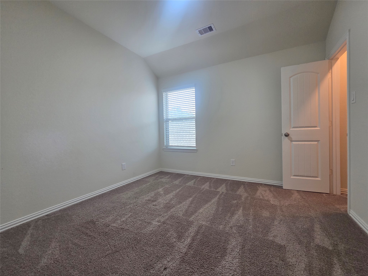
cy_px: 138
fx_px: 138
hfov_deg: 106.2
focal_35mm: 13
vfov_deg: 89.9
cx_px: 184
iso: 200
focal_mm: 2.2
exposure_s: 1/120
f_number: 2.2
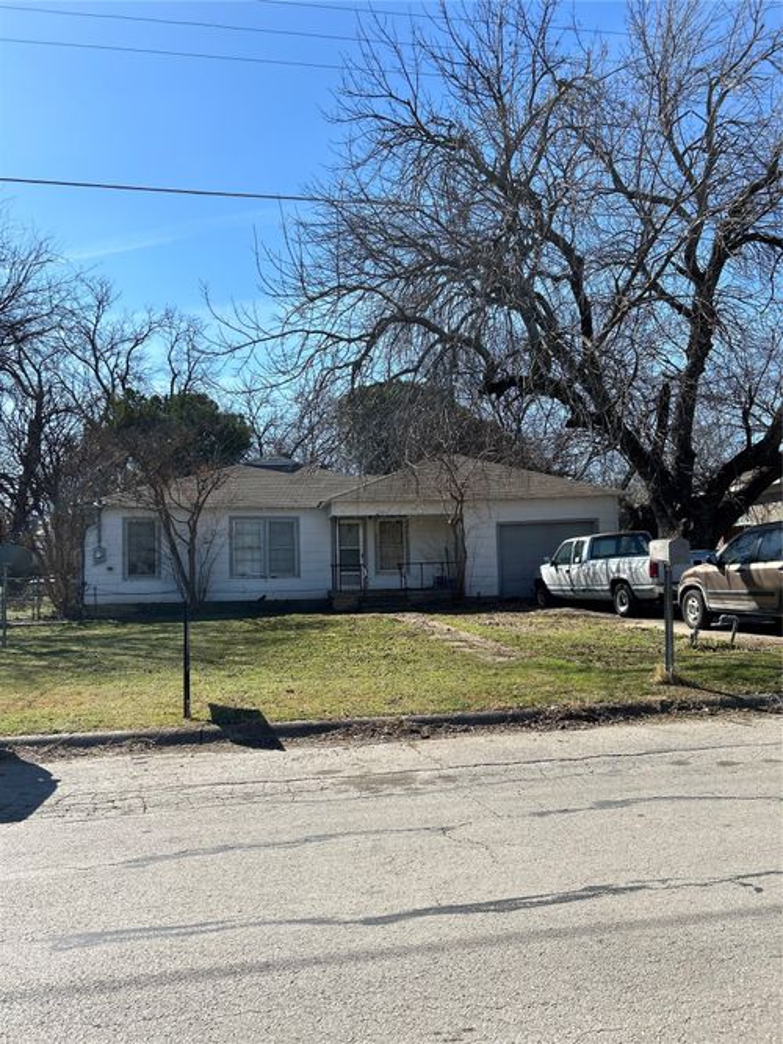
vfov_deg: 67.3
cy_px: 522
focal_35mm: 26
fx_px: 784
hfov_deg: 53.0
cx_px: 392
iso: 50
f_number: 1.5
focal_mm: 5.7
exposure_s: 1/3831
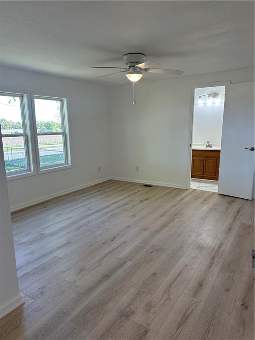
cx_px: 128
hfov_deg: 56.8
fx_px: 236
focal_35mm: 24
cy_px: 170
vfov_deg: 71.6
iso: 100
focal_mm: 6.86
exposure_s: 1/134
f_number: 1.78
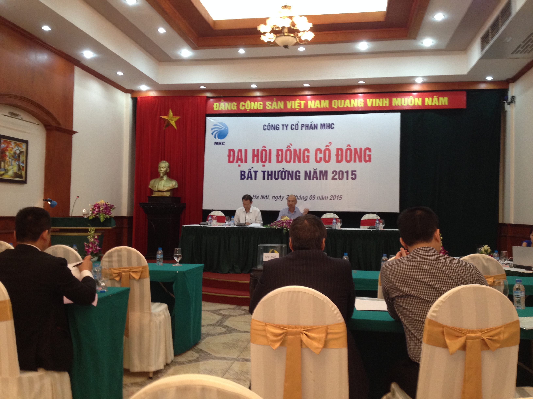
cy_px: 200
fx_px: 539
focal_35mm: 35
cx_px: 266
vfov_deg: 40.7
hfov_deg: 52.6
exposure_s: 1/20
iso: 125
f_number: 2.4
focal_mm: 4.28
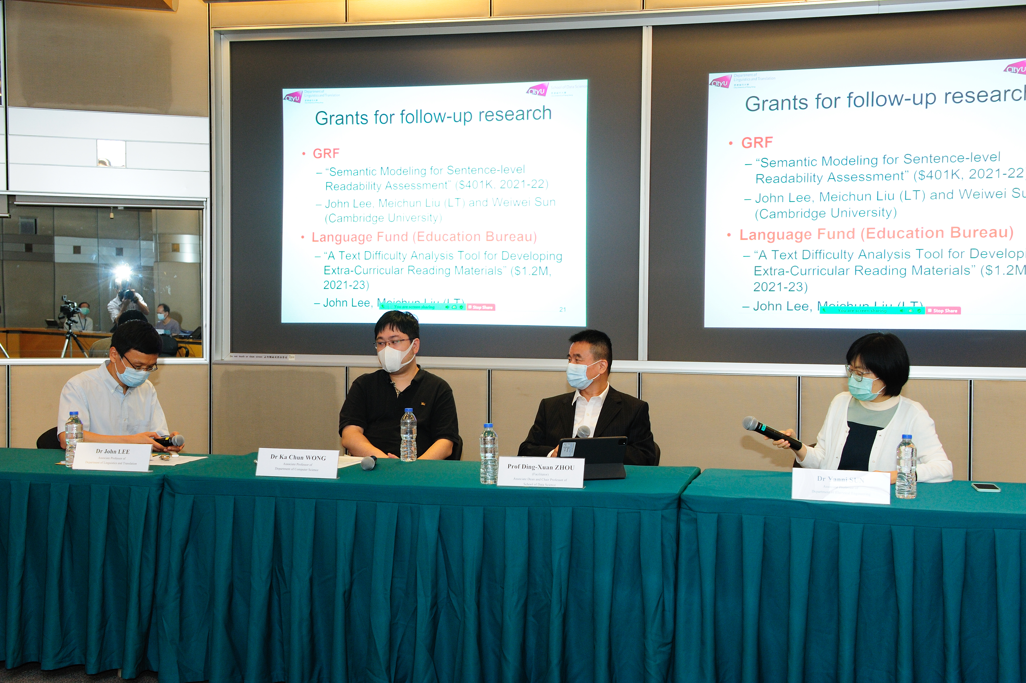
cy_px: 342
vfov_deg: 28.0
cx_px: 513
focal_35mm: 48
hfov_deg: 41.1
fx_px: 1367
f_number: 6.3
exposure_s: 1/60
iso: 800
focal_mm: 48
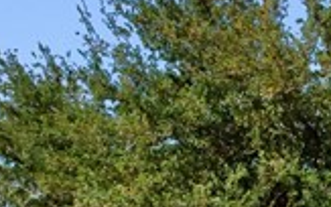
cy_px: 422
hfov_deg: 17.3
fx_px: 839
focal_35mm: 93
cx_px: 630
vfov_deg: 12.3
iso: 200
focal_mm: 7
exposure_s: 1/1600
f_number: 7.1
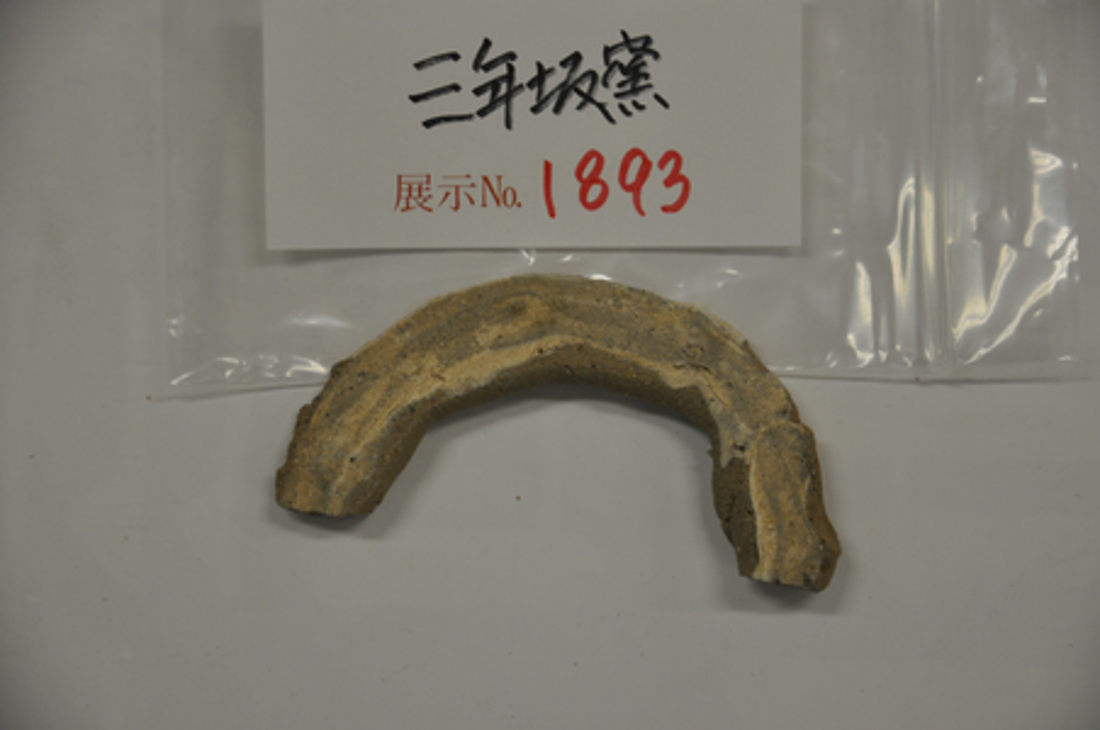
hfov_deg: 13.1
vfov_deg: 8.7
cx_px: 550
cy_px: 365
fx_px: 4806
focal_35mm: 158
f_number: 5.6
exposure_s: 1/160
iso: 800
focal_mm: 105
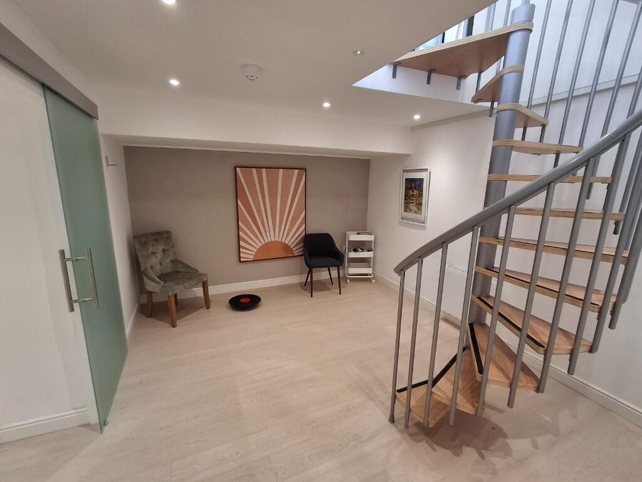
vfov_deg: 78.1
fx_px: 297
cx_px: 321
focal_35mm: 16
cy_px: 241
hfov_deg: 94.5
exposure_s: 1/50
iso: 80
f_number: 2.2
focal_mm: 1.64
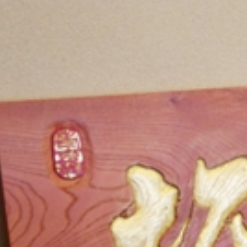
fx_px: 1122
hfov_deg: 12.0
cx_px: 378
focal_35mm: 139
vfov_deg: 12.5
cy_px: 212
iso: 1600
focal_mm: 33
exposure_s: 1/160
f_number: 5
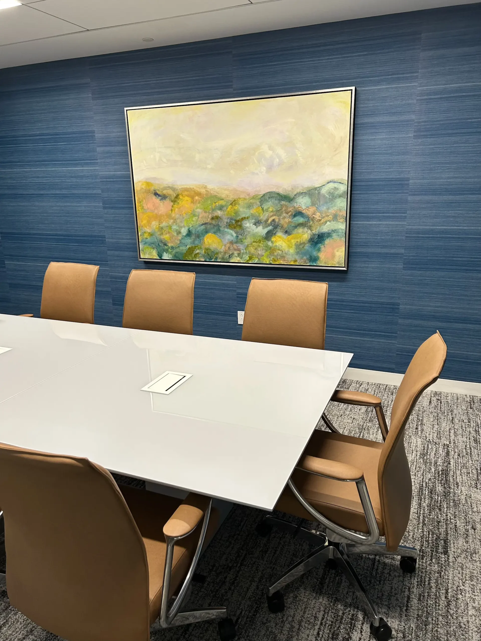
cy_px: 320
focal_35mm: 26
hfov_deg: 53.1
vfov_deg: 67.3
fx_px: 482
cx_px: 240
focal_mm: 5.7
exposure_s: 1/60
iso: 100
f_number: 1.5
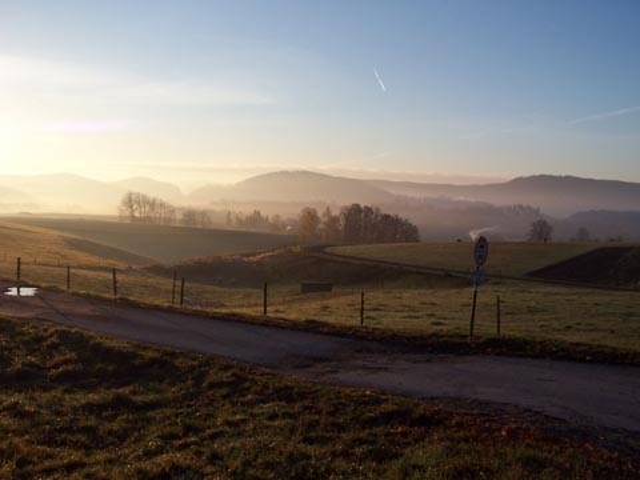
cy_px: 240
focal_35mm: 38
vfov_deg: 37.7
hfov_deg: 49.0
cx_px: 320
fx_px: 703
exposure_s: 1/750
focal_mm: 6.3
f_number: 4
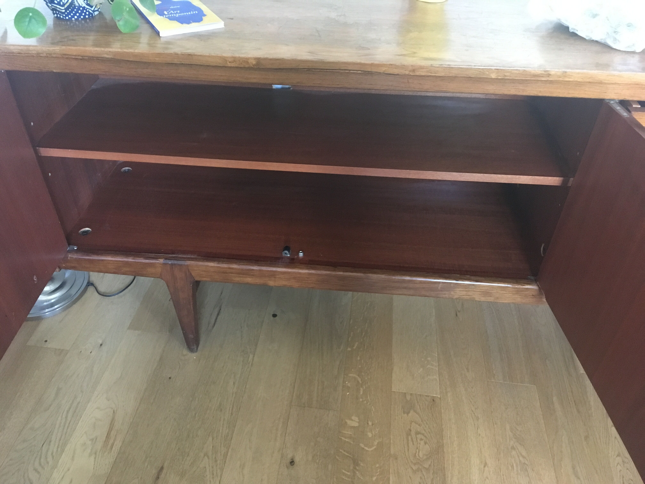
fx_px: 540
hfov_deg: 61.7
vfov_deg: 48.2
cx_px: 322
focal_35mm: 29
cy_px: 242
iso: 320
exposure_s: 1/17
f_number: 2.2
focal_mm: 4.15
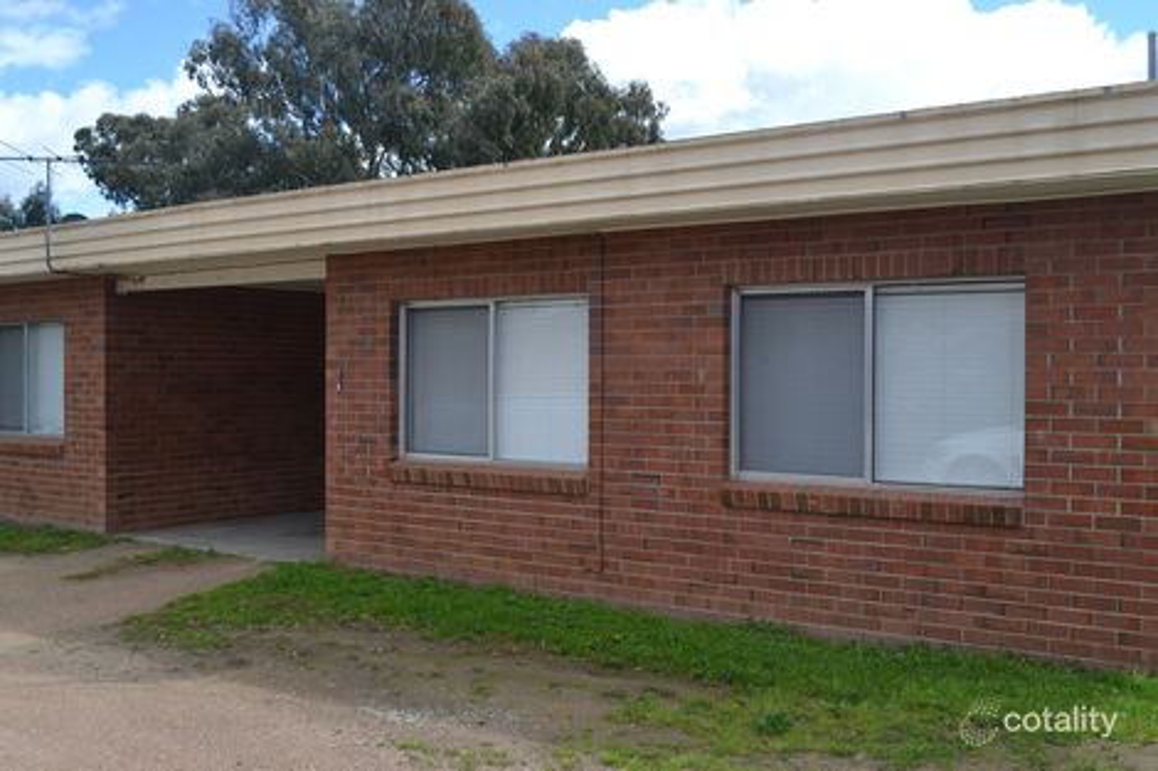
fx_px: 1158
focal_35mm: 36
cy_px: 386
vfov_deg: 36.8
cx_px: 579
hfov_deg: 53.1
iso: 100
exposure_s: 1/160
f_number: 6.3
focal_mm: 24
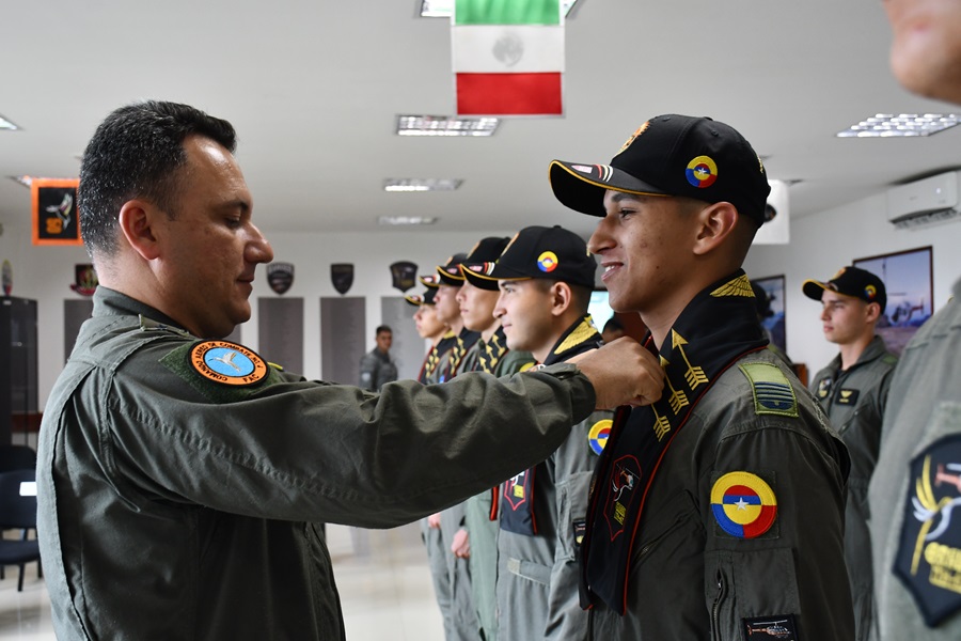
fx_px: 1201
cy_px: 320
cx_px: 480
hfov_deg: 43.6
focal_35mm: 45
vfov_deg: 29.9
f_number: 6.3
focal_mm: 30
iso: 800
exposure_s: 1/50
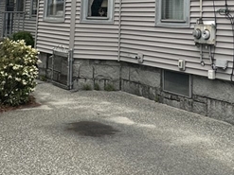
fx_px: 392
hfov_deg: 33.2
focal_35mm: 58
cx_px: 139
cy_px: -55
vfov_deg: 22.5
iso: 40
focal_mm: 2.22
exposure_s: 1/378
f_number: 2.2
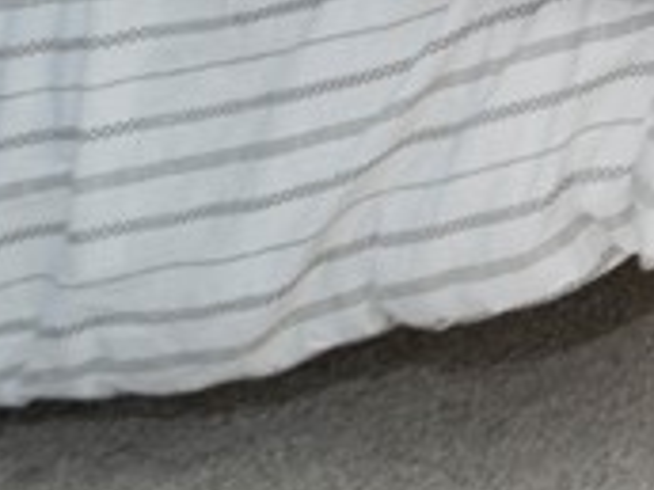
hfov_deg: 12.0
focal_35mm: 85
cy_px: -758
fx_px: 1606
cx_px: 1905
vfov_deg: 12.6
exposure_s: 1/200
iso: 200
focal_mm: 14
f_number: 7.1
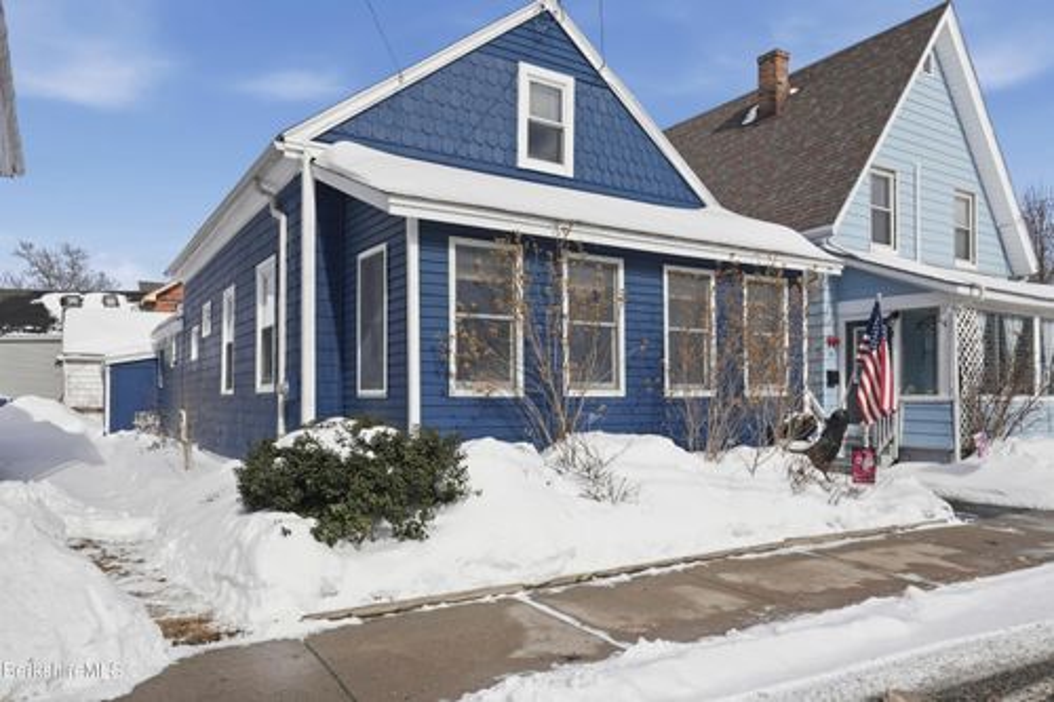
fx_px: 702
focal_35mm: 24
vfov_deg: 53.1
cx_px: 527
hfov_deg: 73.8
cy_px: 351
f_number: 8
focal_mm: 16
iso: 640
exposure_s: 1/4000
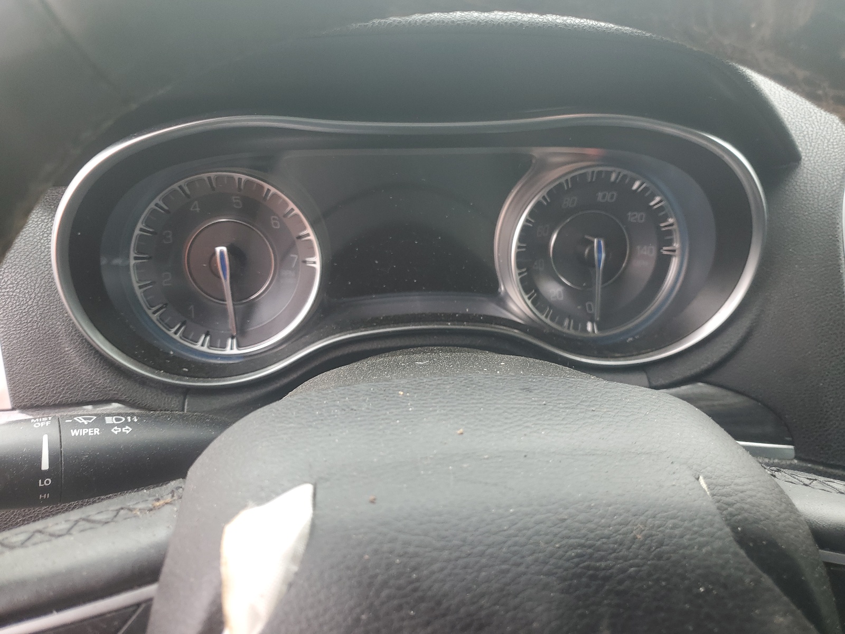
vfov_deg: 53.1
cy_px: 317
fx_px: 635
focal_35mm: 26
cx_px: 422
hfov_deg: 67.3
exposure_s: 1/120
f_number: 1.5
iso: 52
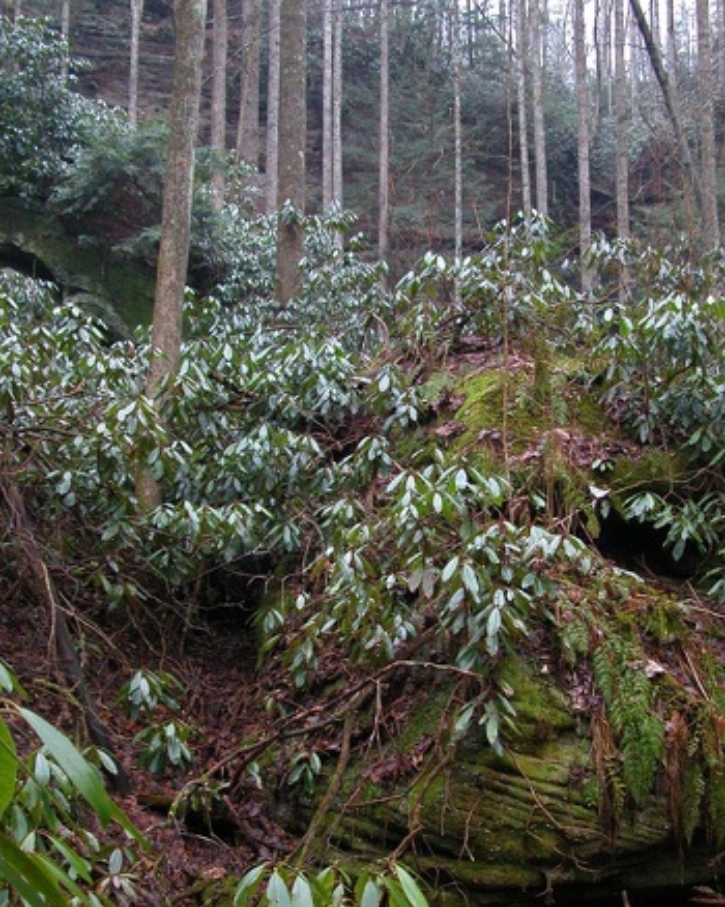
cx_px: 446
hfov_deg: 33.3
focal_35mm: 45
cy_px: 565
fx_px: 1208
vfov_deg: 40.9
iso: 400
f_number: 2.8
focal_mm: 8.9
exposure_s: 1/60
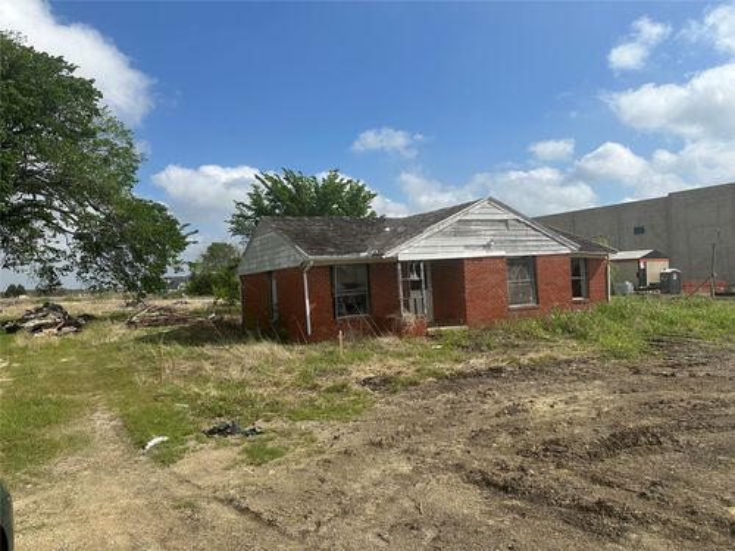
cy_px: 276
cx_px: 368
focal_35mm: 24
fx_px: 510
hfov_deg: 71.6
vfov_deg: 56.8
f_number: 1.78
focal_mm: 6.86
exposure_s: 1/7042
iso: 80
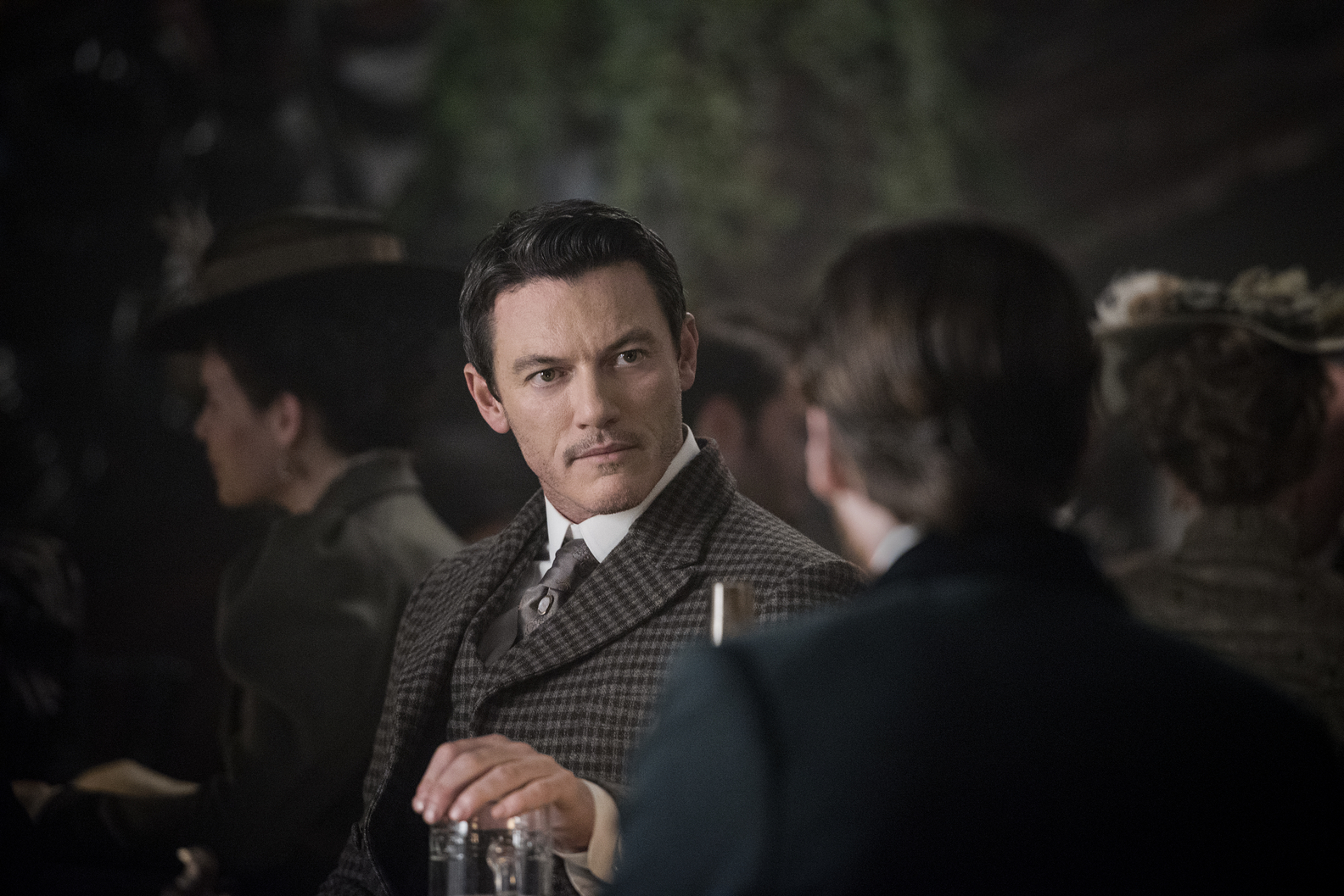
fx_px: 7468
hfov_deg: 10.3
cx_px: 672
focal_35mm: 200
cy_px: 448
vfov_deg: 6.9
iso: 3200
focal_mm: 200
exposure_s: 1/125
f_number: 3.2
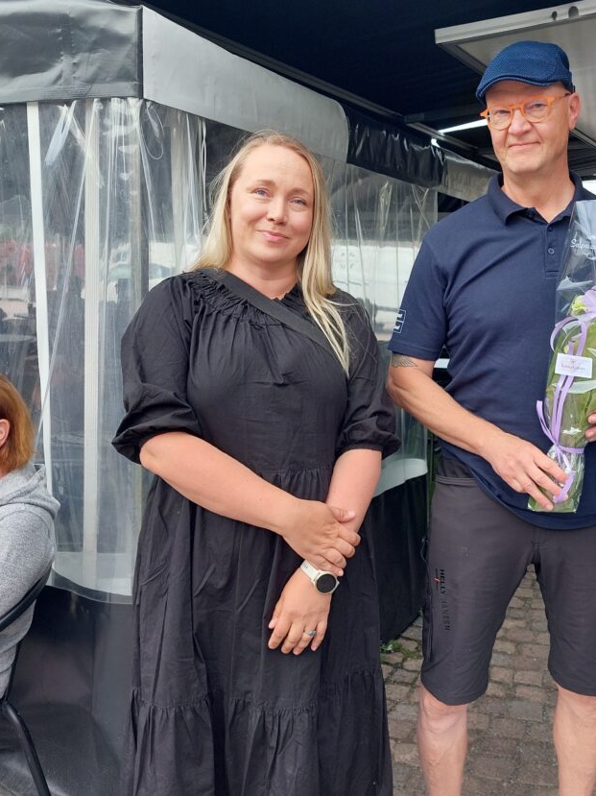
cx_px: 411
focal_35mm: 36
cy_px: 382
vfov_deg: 51.4
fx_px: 827
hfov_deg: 39.0
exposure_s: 1/226
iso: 25
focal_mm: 5.23
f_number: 1.8
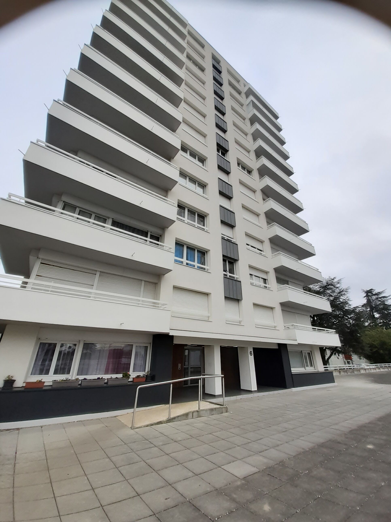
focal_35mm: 13
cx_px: 196
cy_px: 261
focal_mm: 1.13
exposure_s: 1/627
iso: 40
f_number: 2.2
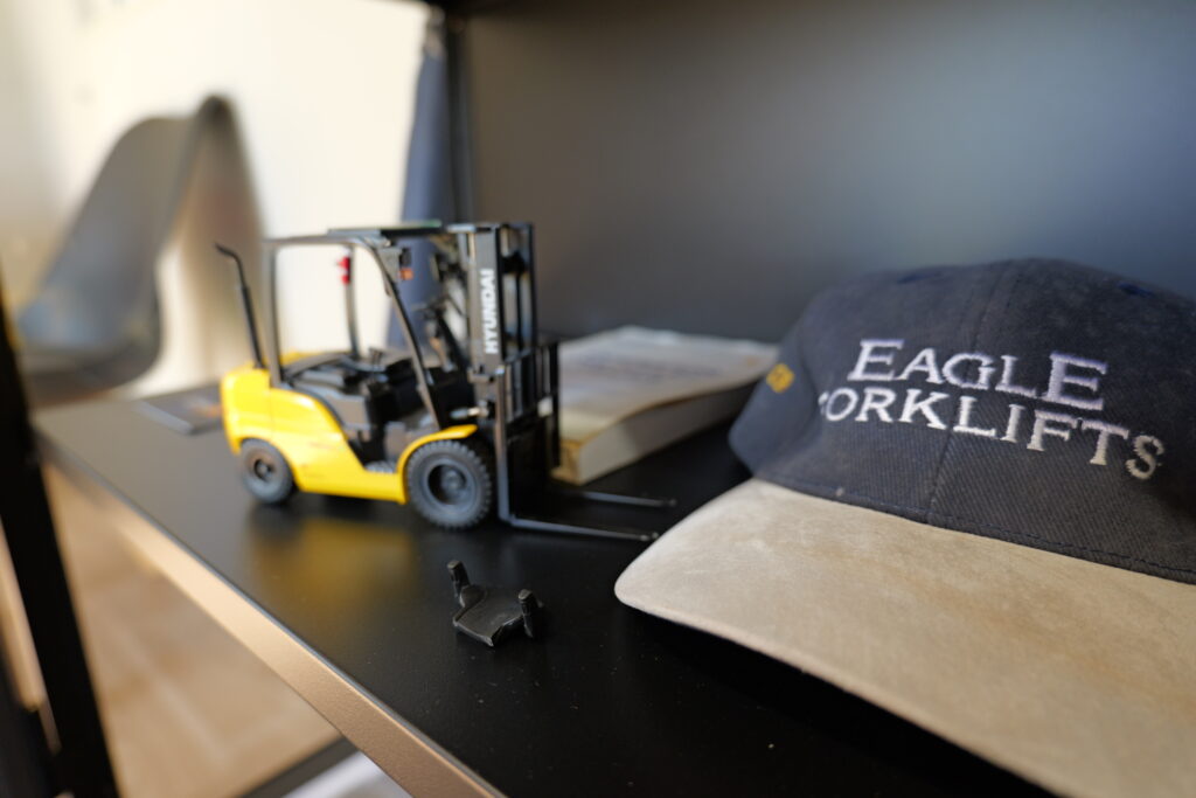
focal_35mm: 20
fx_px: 664
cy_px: 399
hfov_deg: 84.0
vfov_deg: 61.9
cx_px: 598
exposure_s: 1/60
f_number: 3.5
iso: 500
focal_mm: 20
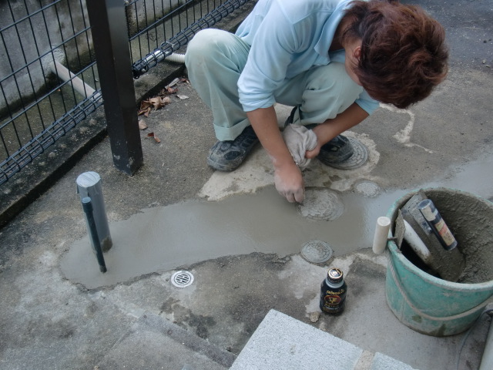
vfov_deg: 37.7
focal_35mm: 38
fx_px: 541
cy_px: 185
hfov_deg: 49.0
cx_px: 246
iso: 64
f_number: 3.9
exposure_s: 1/200
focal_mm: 6.66
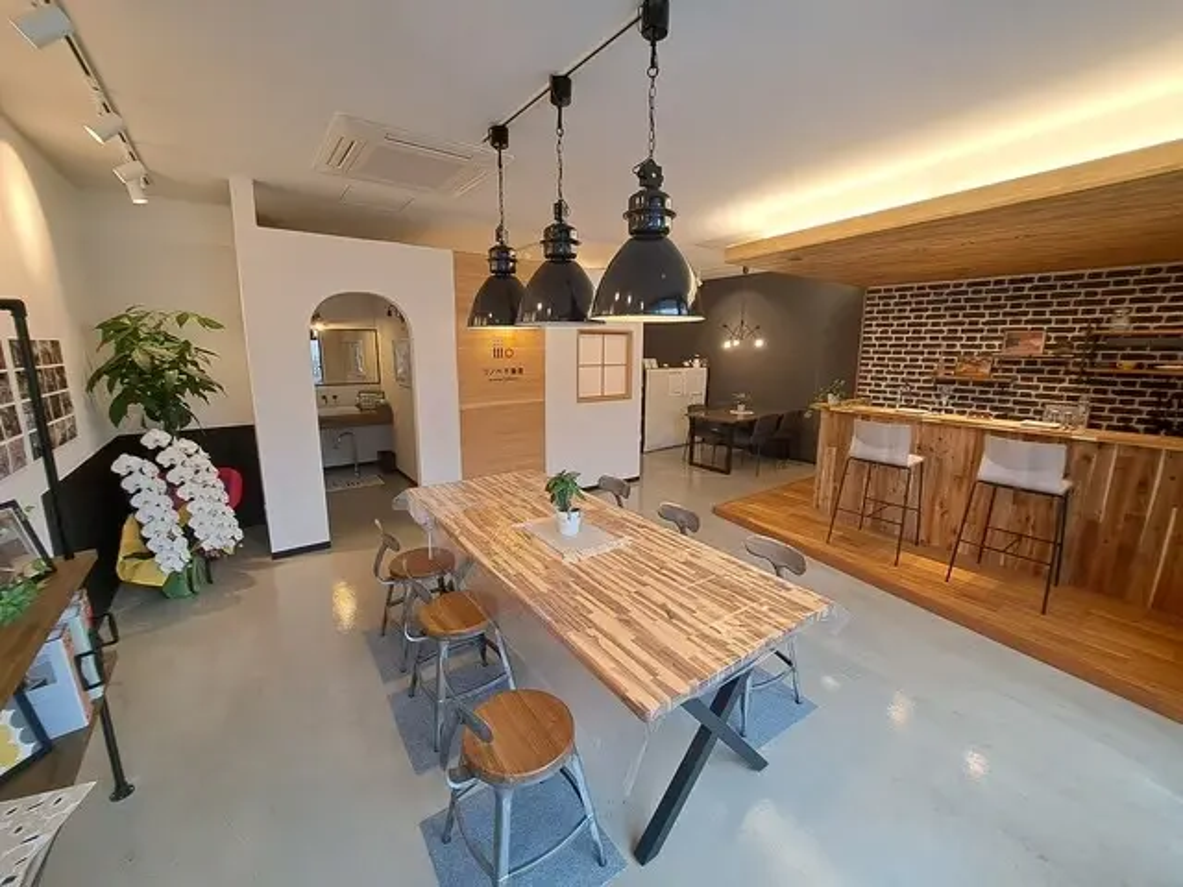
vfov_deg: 89.9
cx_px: 592
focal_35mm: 13
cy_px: 444
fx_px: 444
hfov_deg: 106.2
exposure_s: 1/50
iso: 50
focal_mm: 1.74
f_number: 2.2
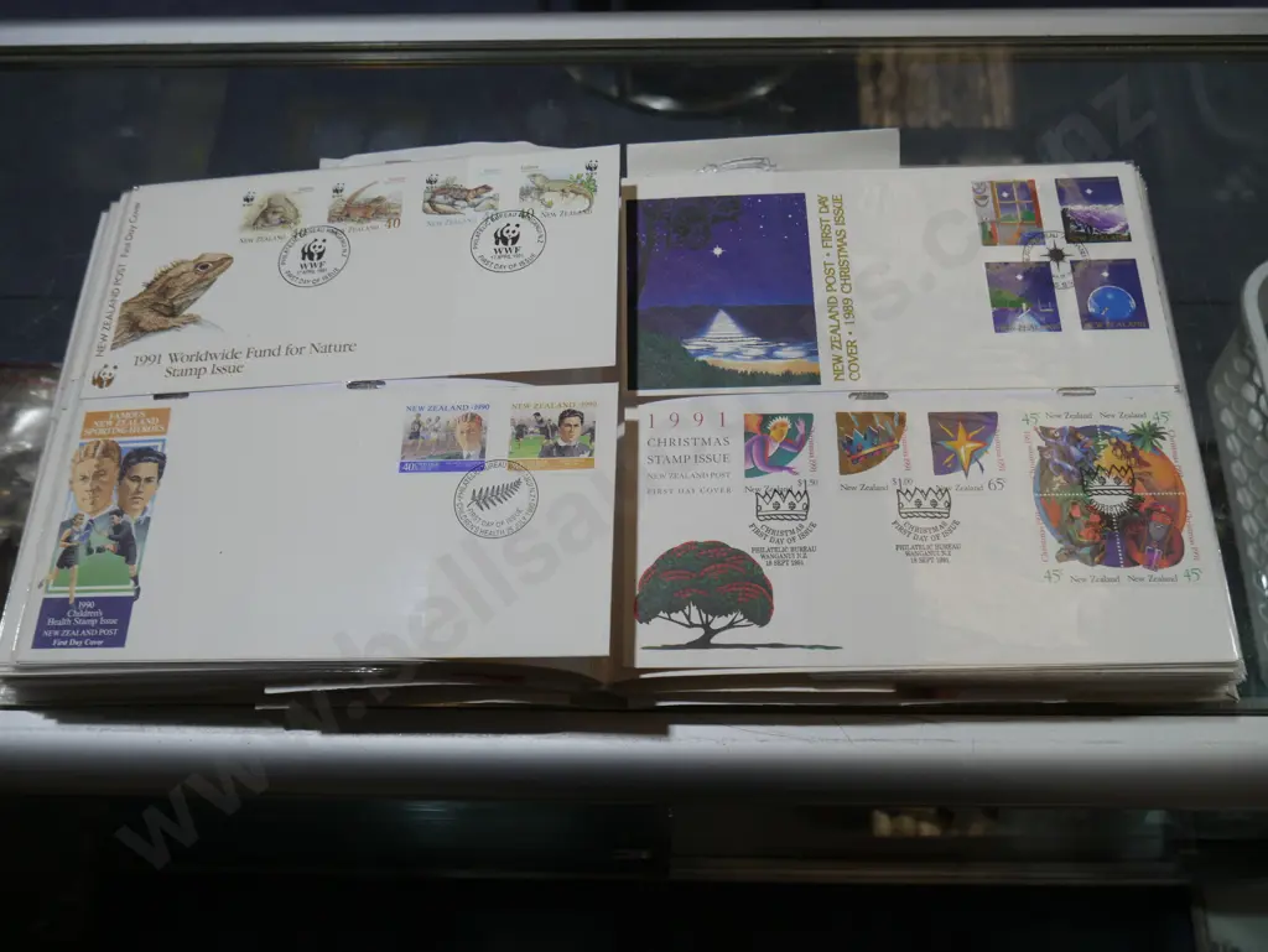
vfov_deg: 49.8
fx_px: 1026
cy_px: 476
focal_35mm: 28
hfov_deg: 63.4
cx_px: 634
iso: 200
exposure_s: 1/160
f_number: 4.5
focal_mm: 14
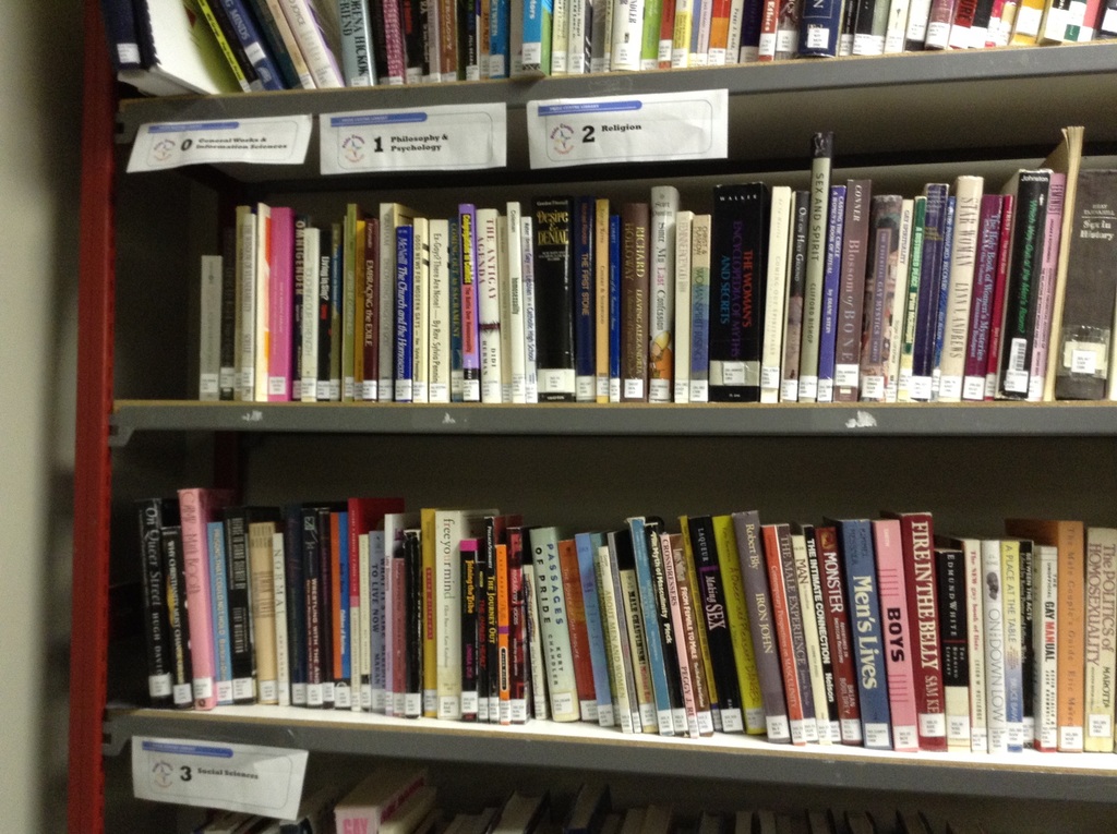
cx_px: 558
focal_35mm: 33
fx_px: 1063
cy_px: 417
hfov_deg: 55.4
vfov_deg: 42.8
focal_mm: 3.3
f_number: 2.4
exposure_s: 1/24
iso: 125
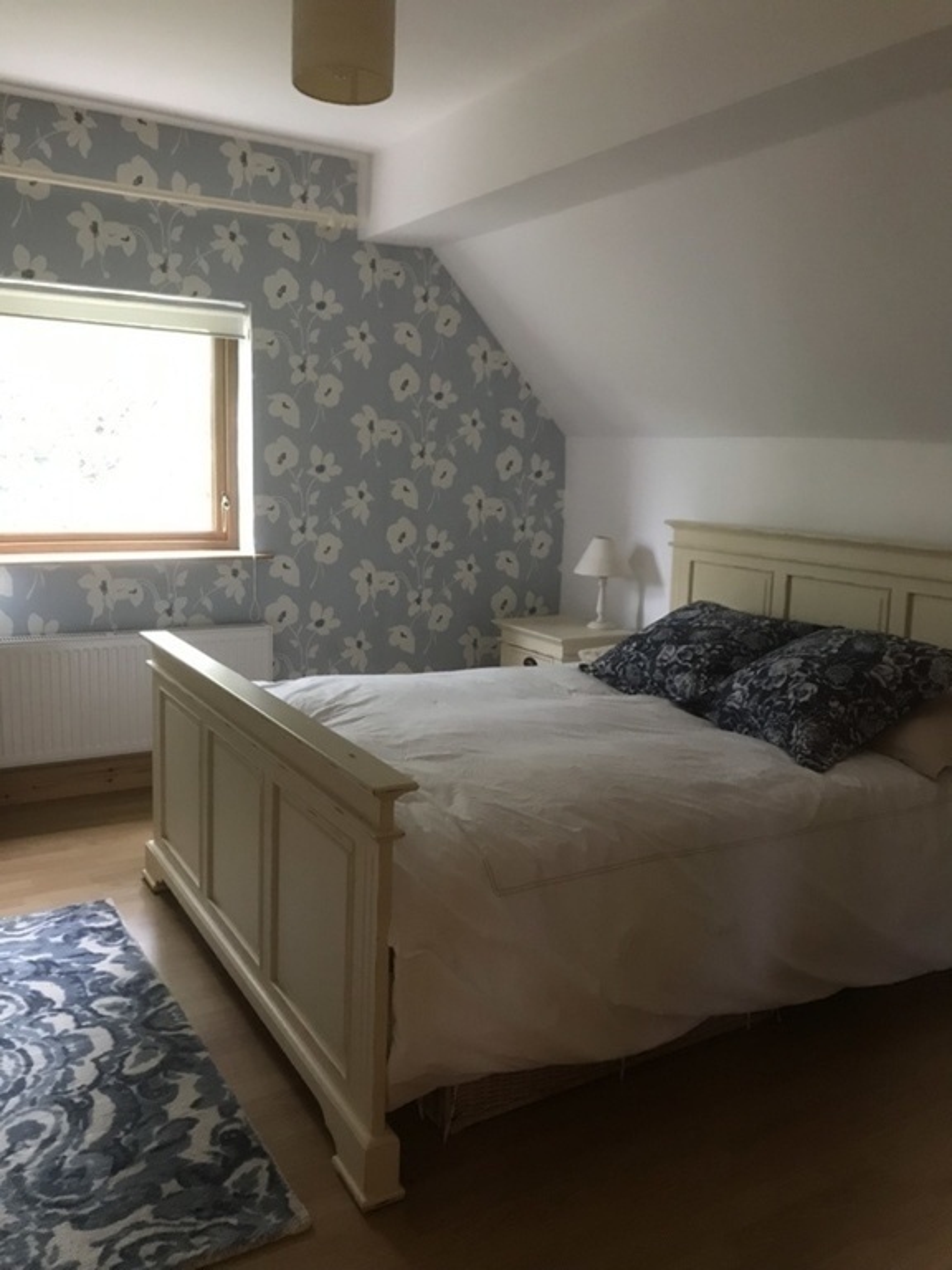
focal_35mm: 28
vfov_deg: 63.4
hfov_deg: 49.7
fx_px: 1027
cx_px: 476
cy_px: 635
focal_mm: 3.99
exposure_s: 1/9
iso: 100
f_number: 1.8
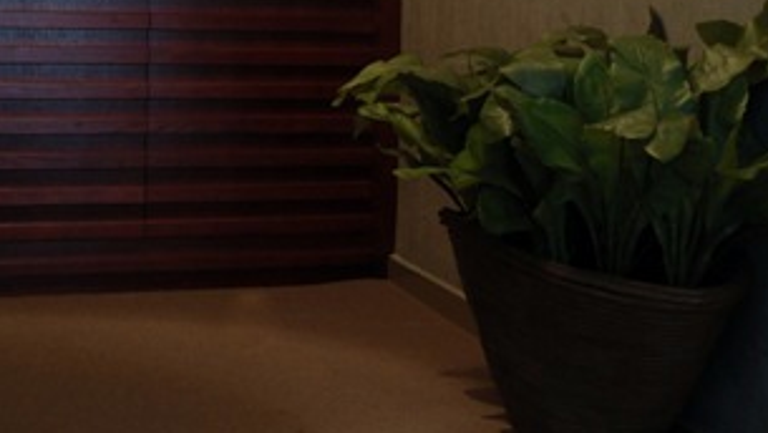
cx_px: 433
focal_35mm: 79
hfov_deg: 26.8
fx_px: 1610
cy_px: -159
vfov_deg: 14.6
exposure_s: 6
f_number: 16
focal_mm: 24
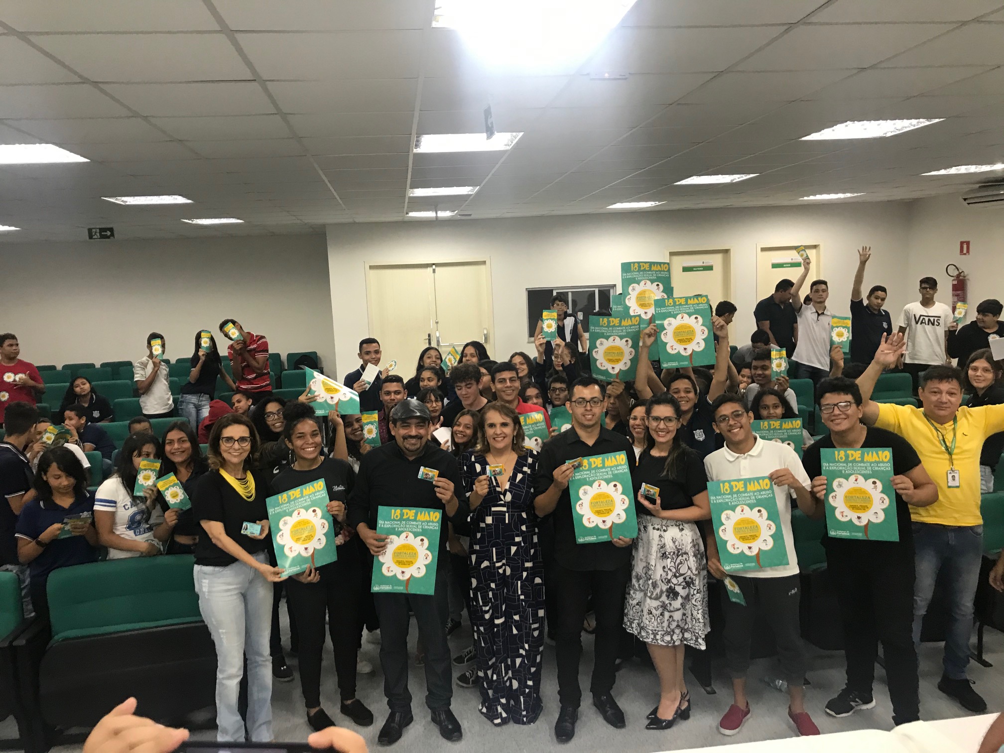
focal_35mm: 28
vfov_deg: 49.7
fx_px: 812
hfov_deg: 63.4
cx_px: 502
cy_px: 376
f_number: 1.8
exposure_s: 1/30
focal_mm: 3.99
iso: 40
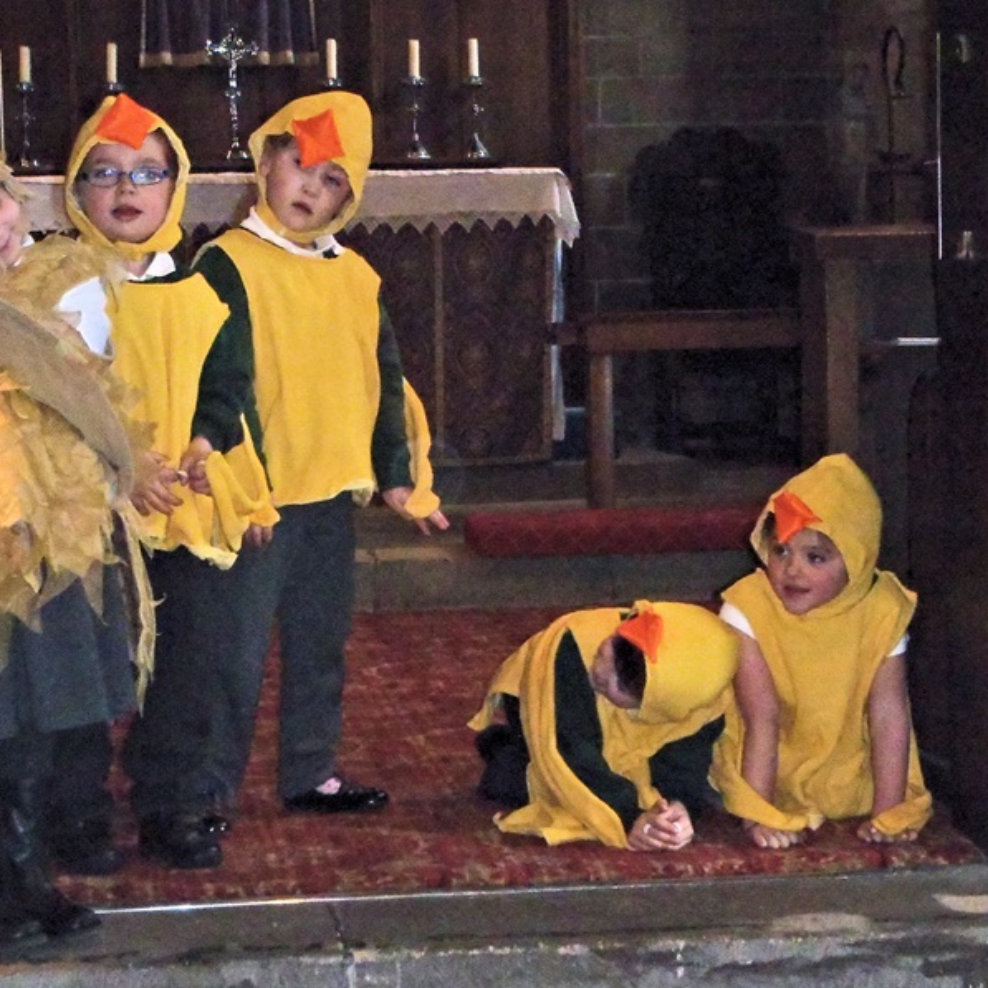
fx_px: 2486
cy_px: 493
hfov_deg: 22.5
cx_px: 442
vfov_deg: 22.5
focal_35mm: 77
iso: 800
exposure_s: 1/60
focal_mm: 11.76
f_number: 4.7
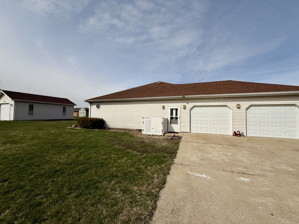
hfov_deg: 102.1
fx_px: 121
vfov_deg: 85.7
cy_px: 112
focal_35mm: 14
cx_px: 150
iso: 50
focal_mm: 2.22
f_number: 2.2
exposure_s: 1/6173
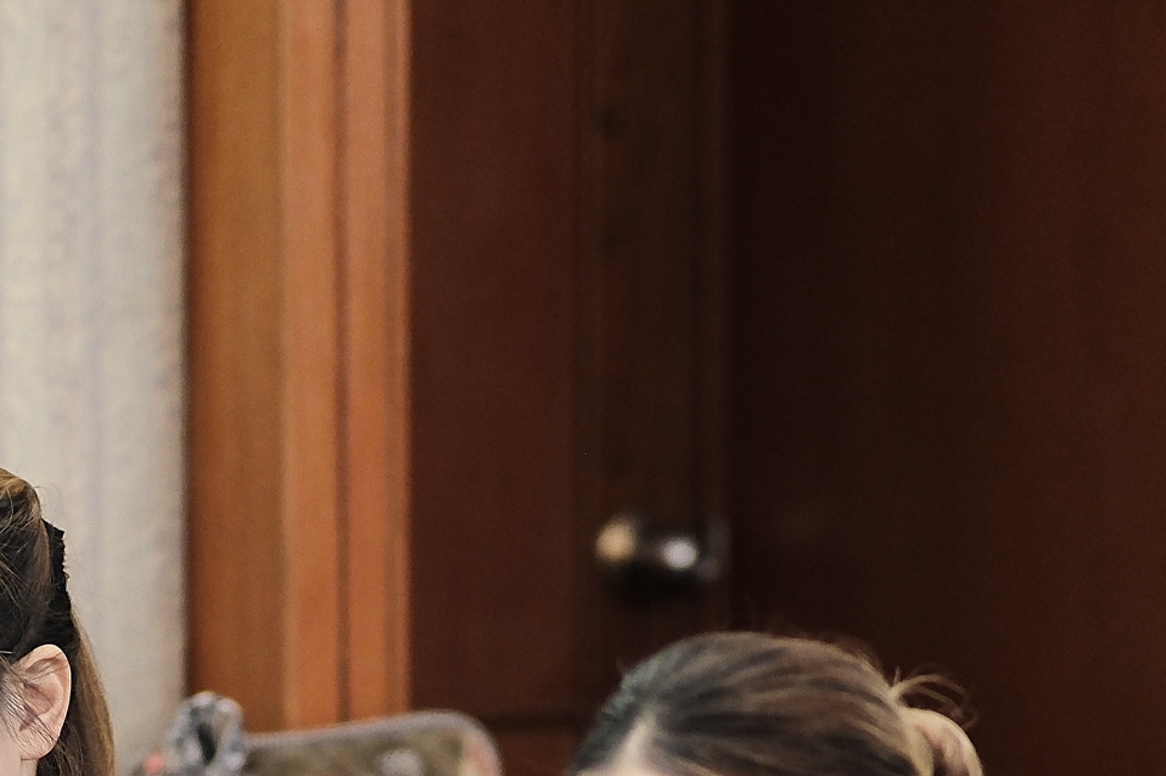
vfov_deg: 3.3
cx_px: 232
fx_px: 13501
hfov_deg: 4.9
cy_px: 1249
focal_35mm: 417
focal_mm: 85
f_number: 1.4
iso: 1250
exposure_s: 1/100
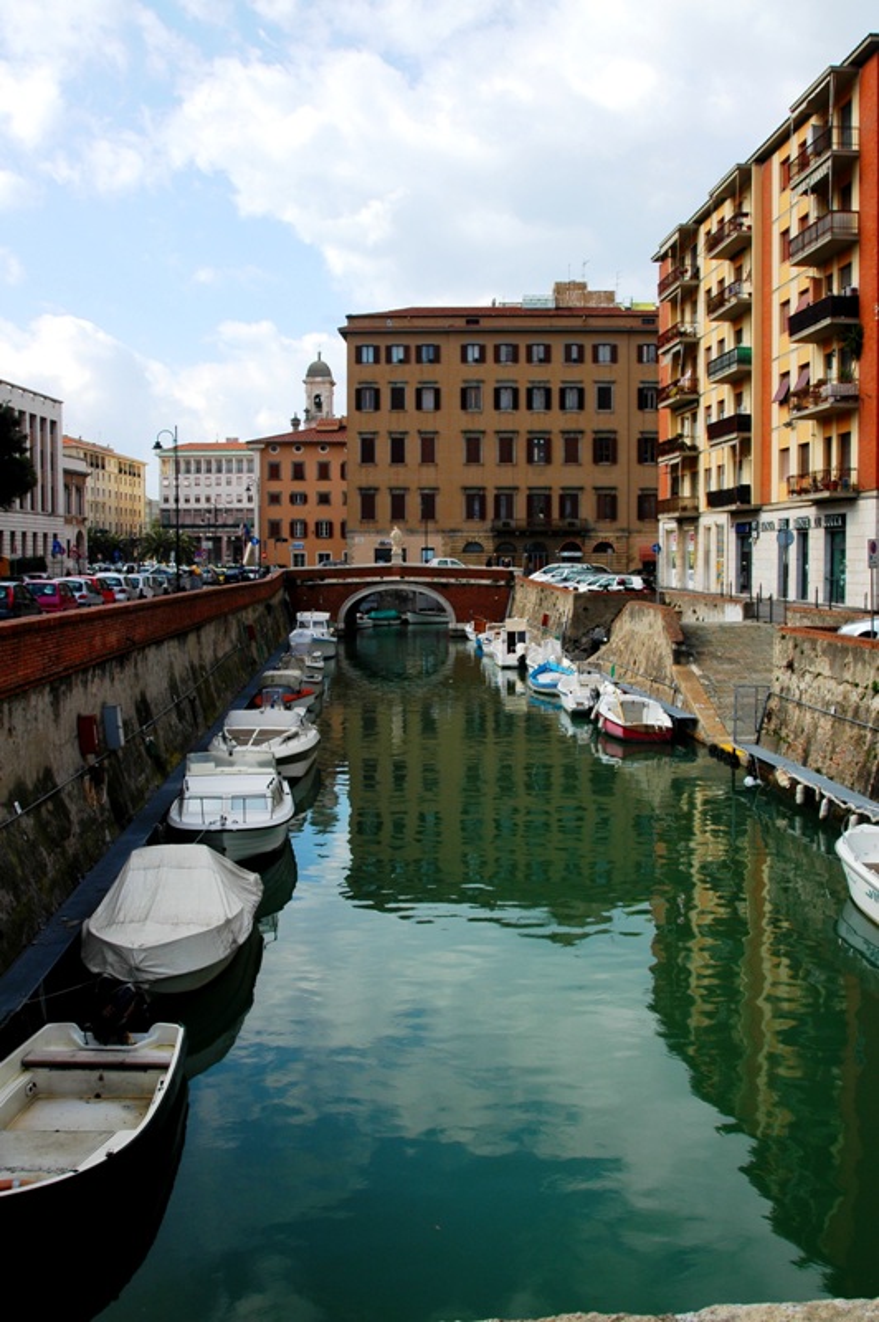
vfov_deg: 46.4
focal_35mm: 42
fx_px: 1541
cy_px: 661
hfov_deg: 31.8
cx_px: 440
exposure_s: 1/200
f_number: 13
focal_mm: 28
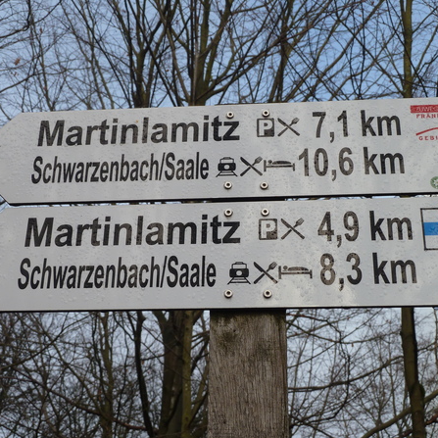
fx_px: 816
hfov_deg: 30.0
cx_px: 224
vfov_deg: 30.0
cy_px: 219
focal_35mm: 57
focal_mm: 7.9
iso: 80
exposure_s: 1/250
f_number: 4
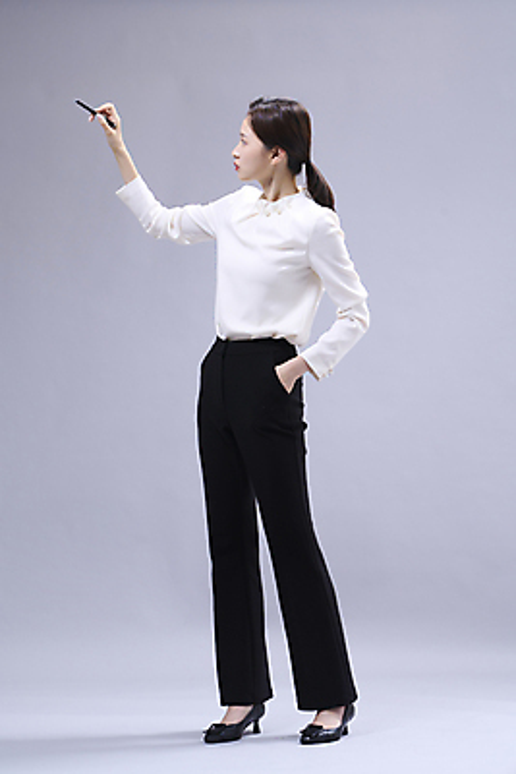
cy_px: 387
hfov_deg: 19.5
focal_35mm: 70
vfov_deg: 28.8
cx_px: 258
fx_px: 1504
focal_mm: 70
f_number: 8
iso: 160
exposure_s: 1/125
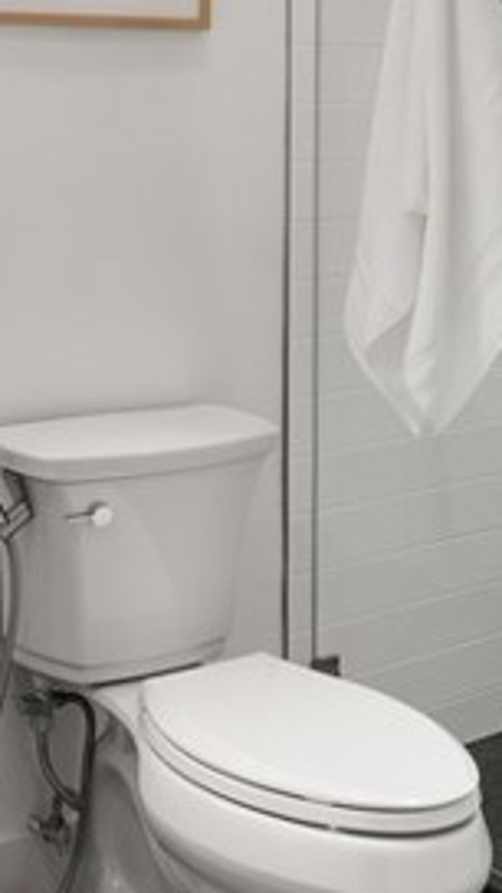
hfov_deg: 18.7
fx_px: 1491
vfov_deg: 31.5
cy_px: 67
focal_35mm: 63
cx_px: 16
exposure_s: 1/25
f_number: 9
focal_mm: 16
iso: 640
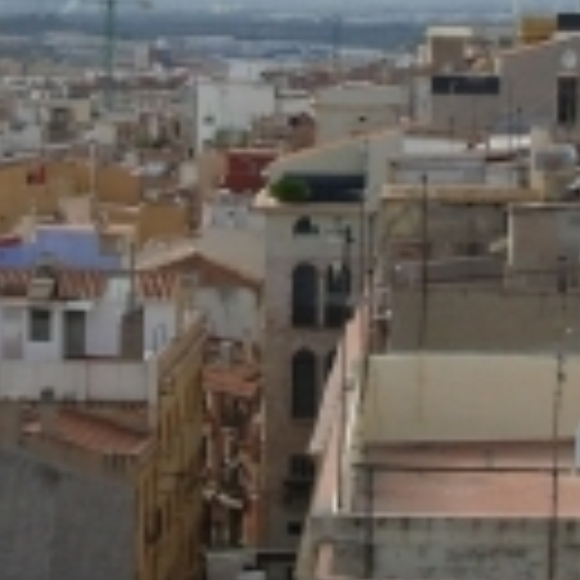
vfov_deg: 11.1
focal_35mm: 156
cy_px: 54
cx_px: 333
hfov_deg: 11.2
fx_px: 2957
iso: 50
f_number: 2.9
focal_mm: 6.3
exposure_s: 1/939
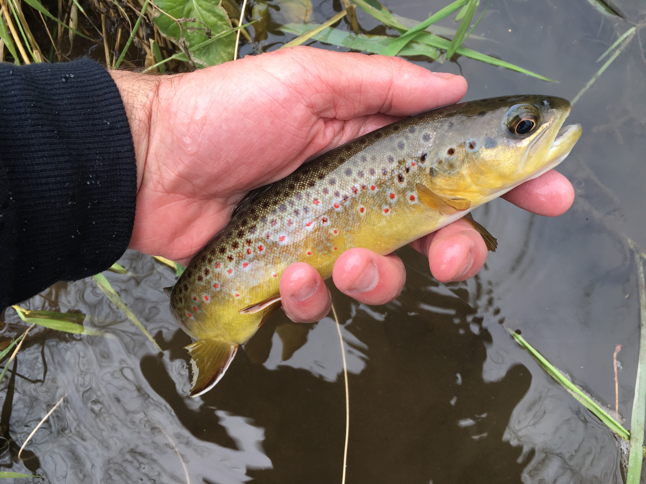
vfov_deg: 48.2
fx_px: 541
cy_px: 242
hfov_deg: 61.7
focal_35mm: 29
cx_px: 323
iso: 32
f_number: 2.2
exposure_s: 1/120
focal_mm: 4.15
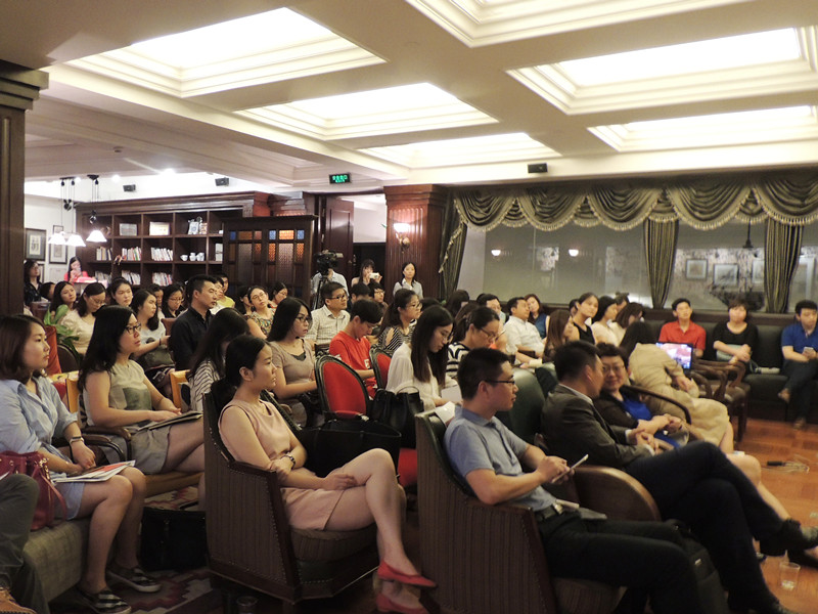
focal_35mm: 24
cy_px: 307
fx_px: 567
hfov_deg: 71.6
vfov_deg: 56.8
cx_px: 409
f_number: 3
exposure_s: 1/10
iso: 400
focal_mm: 4.3
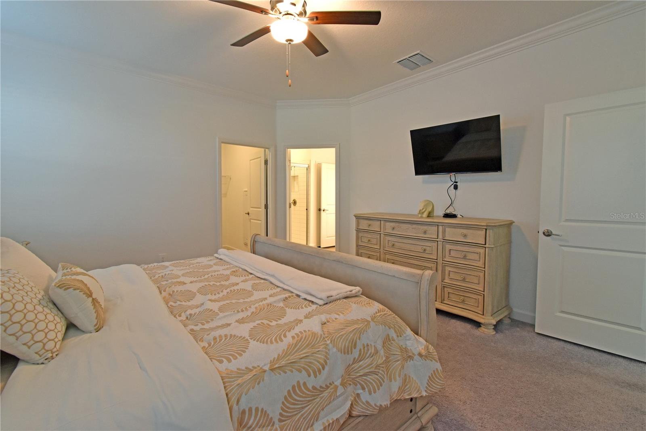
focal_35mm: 15
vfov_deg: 77.3
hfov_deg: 100.4
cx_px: 323
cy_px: 216
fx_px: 269
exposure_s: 1/15
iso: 1000
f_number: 10
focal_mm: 10
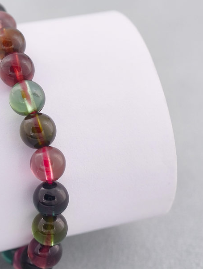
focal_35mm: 162
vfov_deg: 12.2
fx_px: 1264
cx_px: 66
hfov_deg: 9.2
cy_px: 148
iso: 125
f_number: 2.67
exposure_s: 1/160
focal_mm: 22.48
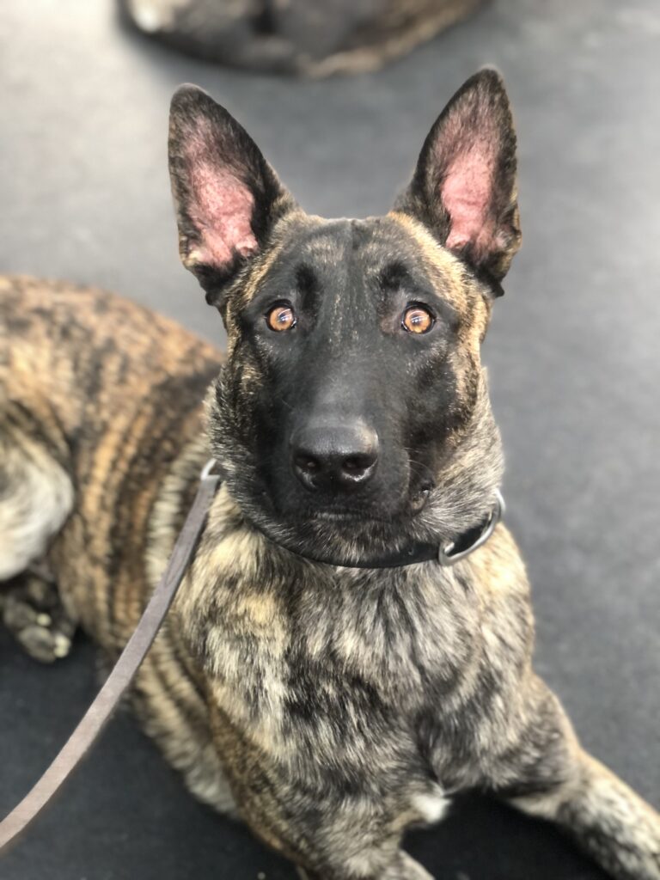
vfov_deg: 33.8
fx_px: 1449
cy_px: 440
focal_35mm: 57
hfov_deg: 25.7
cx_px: 330
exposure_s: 1/30
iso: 250
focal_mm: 6.6
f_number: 2.8
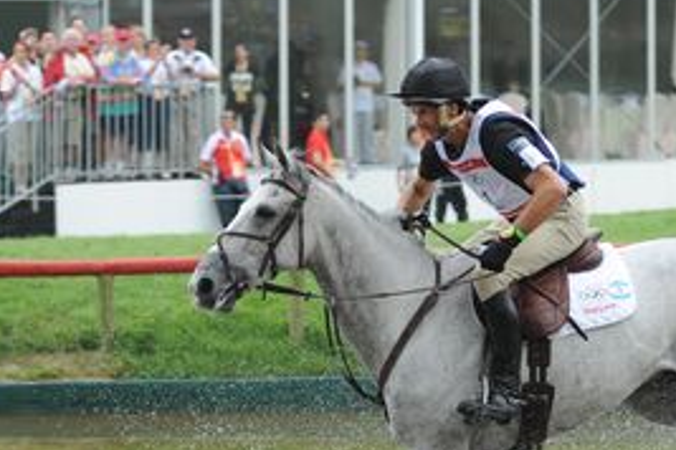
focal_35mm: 168
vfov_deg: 8.2
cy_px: 336
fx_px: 3154
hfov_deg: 12.2
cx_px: 438
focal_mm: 70
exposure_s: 1/500
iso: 500
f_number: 3.2
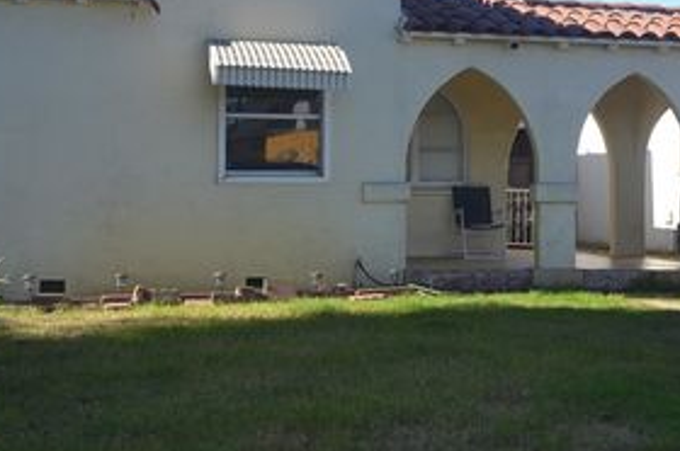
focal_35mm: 59
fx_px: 1113
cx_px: 379
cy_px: 178
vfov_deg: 22.9
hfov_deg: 33.9
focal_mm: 22
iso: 100
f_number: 5.6
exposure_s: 1/200
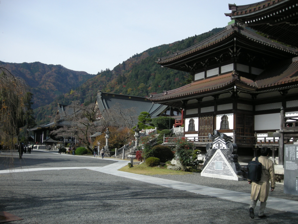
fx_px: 301
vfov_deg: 40.7
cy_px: 112
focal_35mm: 35
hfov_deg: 52.6
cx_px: 149
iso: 50
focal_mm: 5.7
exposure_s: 1/210
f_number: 5.7
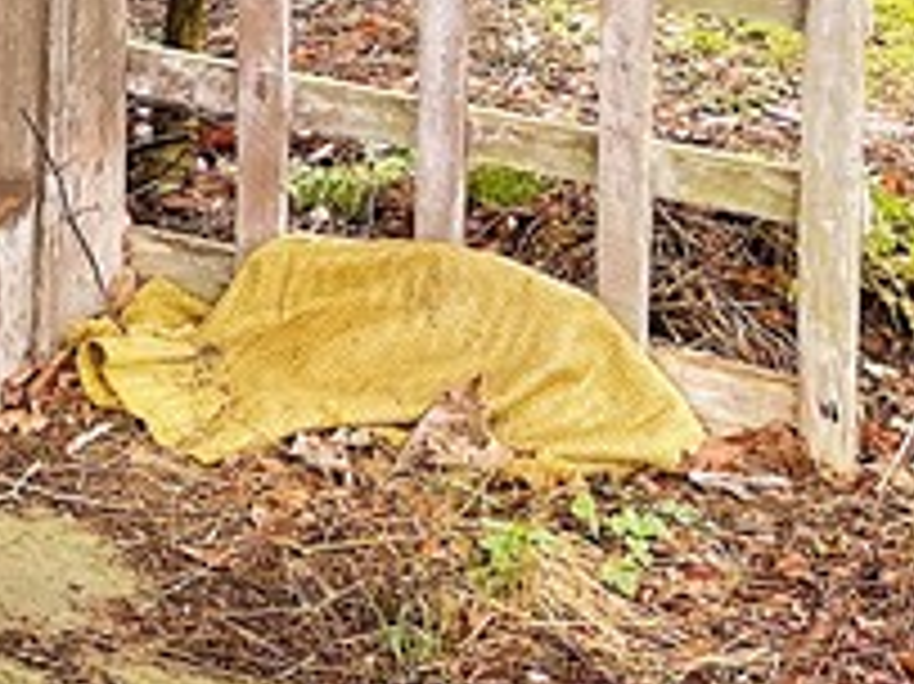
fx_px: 3325
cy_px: -814
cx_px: -630
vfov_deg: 10.5
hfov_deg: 14.2
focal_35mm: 126
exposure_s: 1/121
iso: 80
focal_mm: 5.1
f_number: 1.6
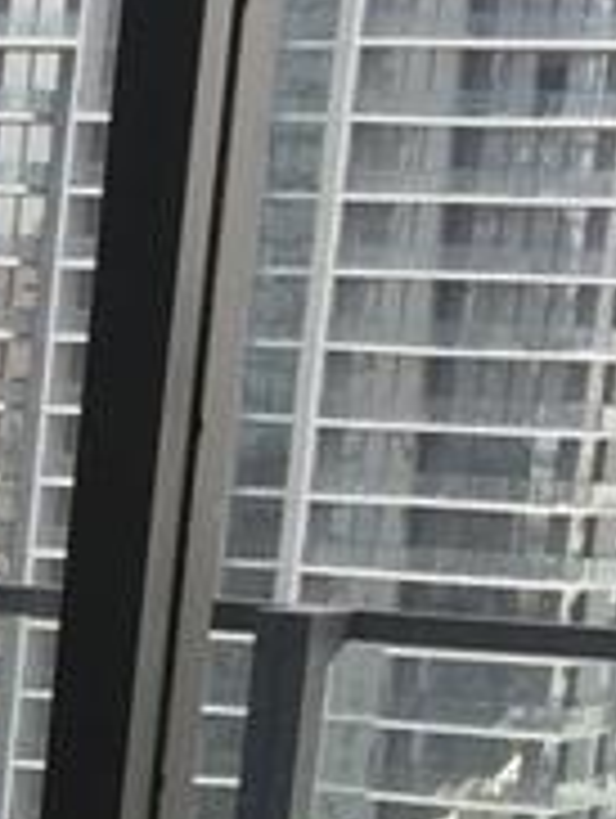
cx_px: -922
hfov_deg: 7.3
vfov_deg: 9.9
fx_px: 4521
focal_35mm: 191
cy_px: 1350
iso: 32
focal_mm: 4.15
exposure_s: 1/249
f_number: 2.2
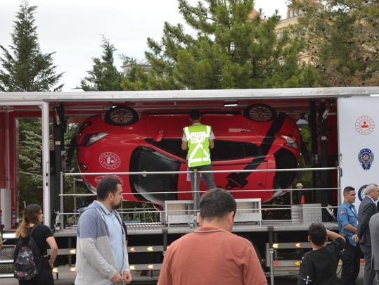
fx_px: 992
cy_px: 141
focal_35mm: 91
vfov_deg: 16.3
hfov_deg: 21.6
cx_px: 188
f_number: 5.6
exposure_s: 1/160
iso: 100
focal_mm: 55
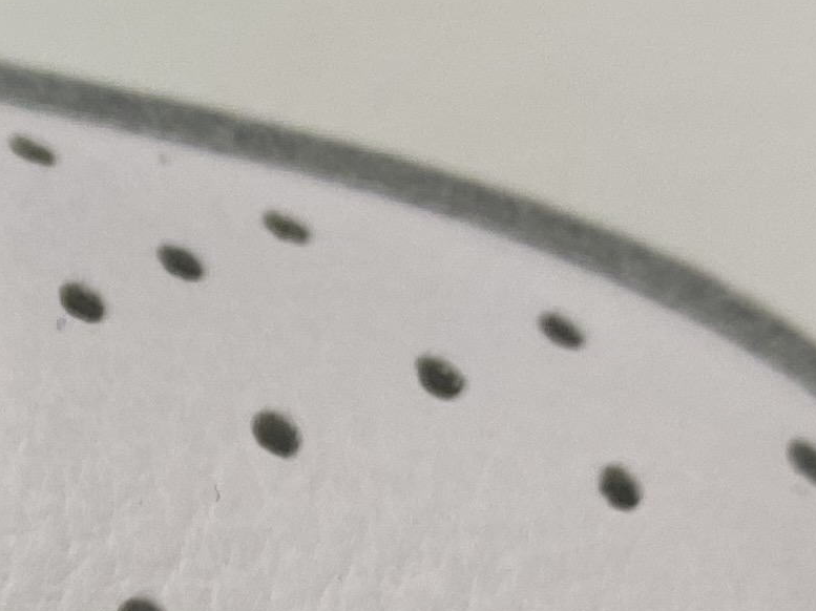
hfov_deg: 14.1
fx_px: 3181
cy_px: 717
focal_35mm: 135
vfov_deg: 10.8
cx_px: -221
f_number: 1.8
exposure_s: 1/100
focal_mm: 4.25
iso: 80
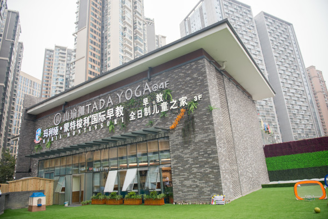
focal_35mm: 24
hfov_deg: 73.7
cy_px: 110
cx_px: 164
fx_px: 219
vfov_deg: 53.1
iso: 400
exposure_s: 1/250
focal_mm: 24
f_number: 2.8
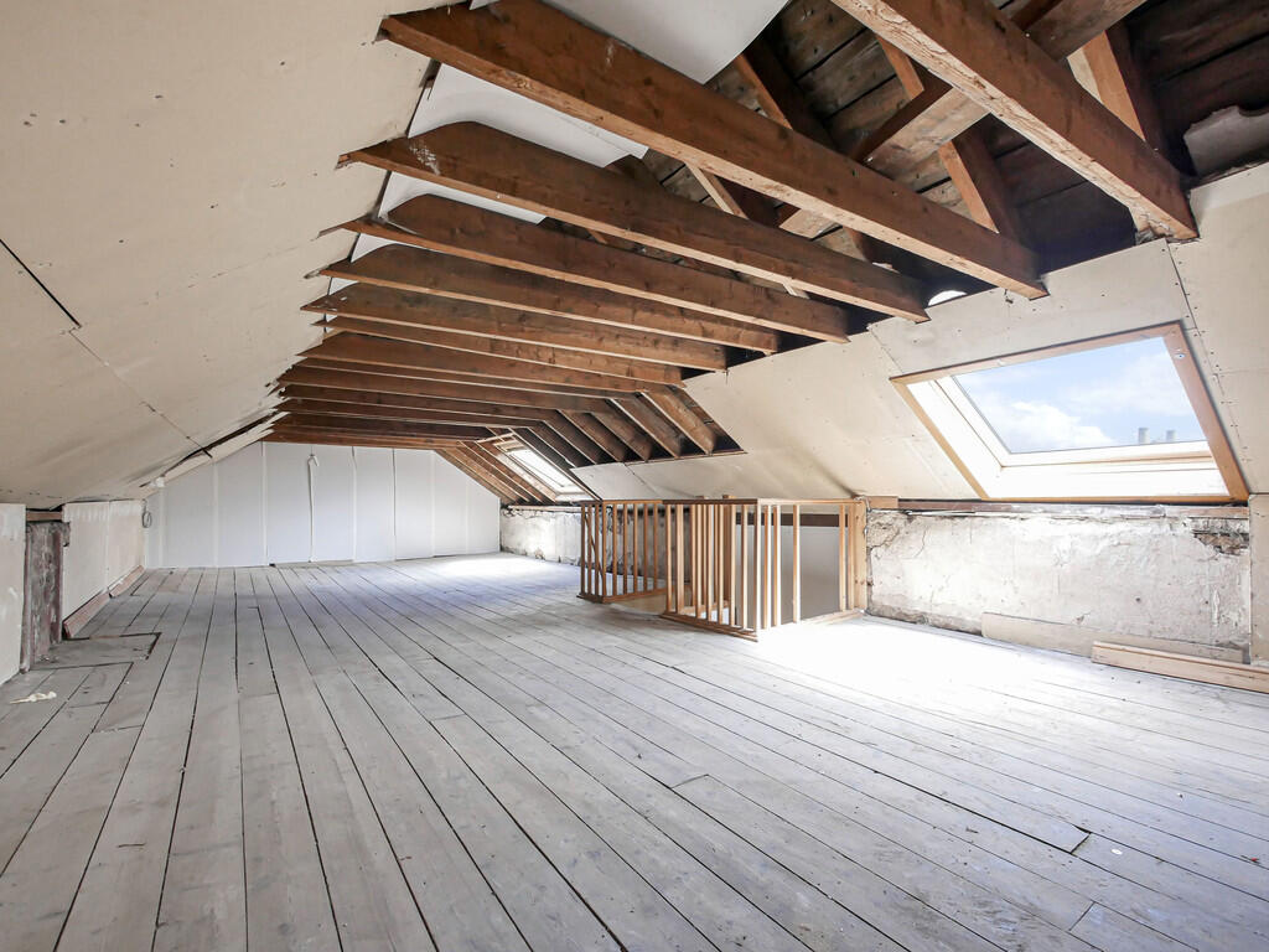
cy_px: 476
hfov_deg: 102.1
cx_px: 634
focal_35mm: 14
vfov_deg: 85.7
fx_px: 513
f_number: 4
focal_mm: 7
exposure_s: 1/60
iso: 800
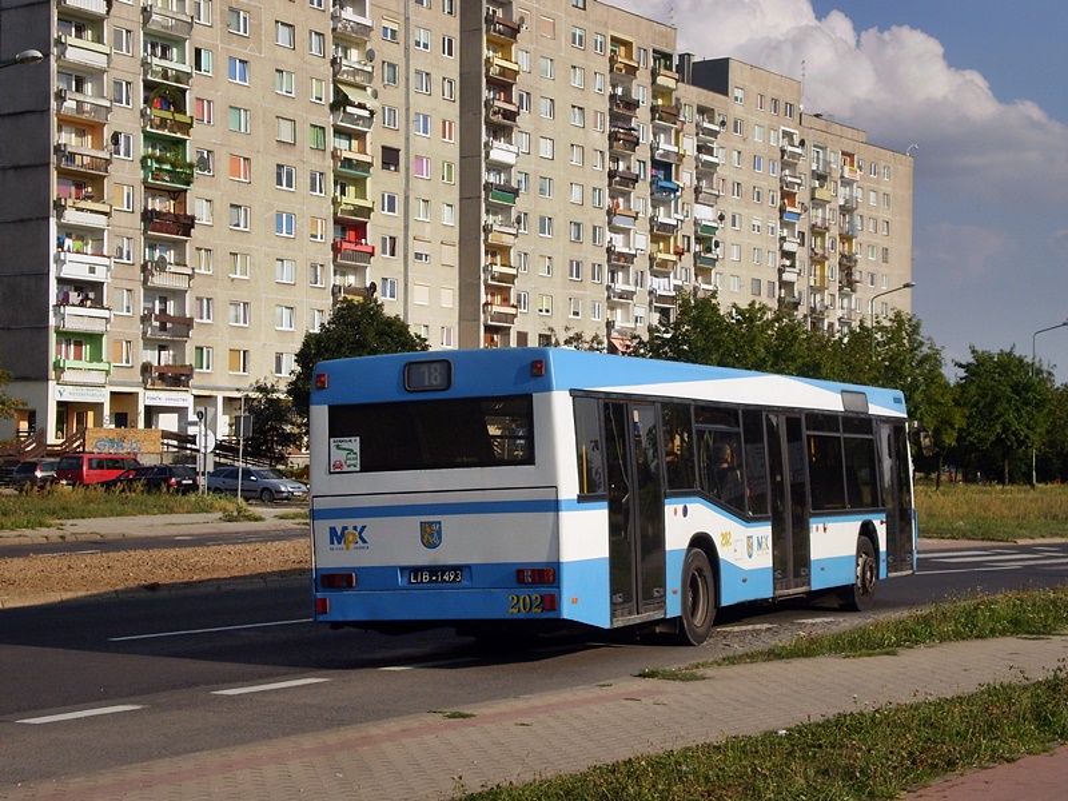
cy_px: 400
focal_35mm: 64
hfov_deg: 30.3
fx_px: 1975
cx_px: 534
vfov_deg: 22.9
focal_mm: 11.3
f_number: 6.2
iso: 64
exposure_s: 1/500
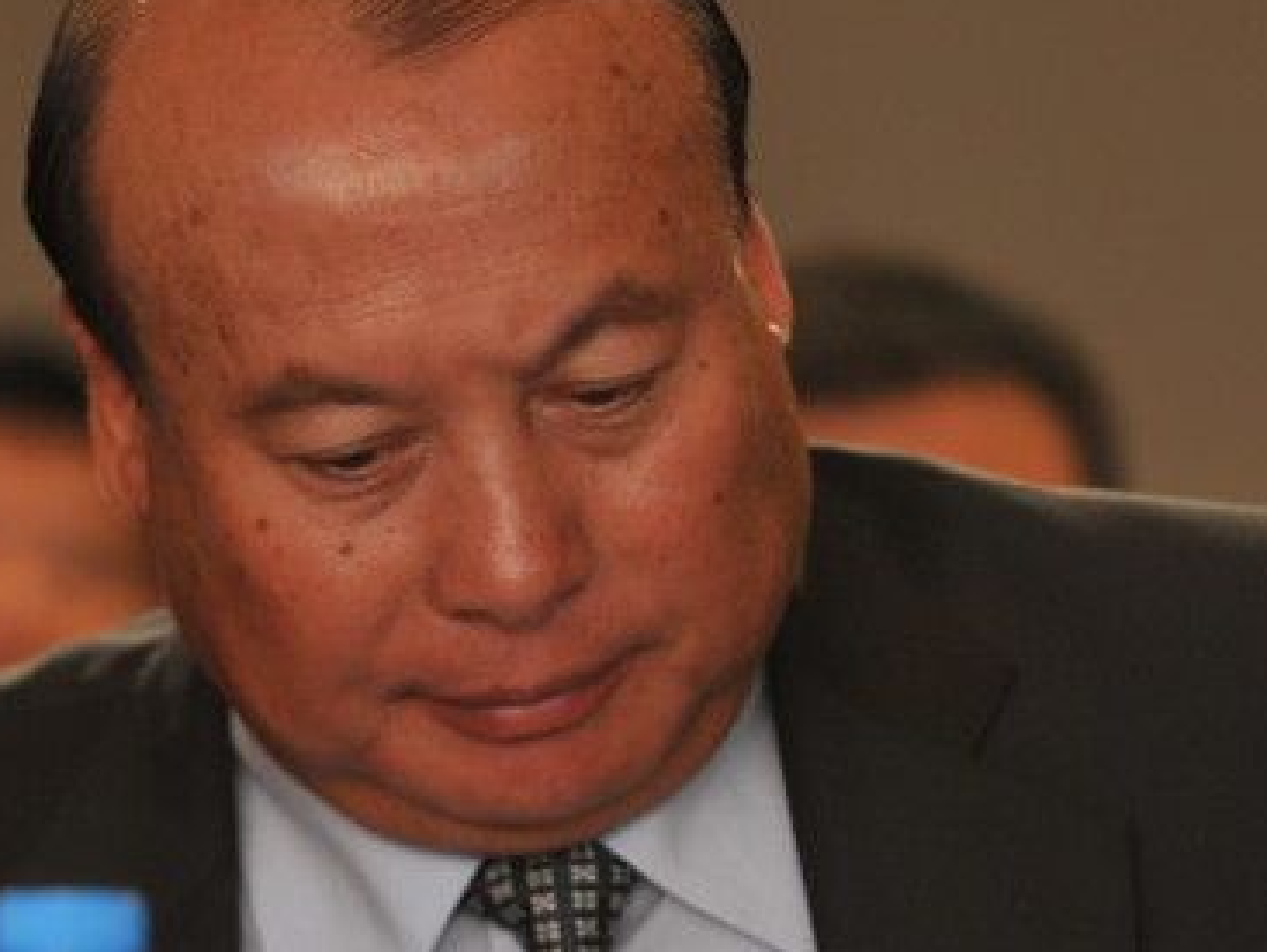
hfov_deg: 5.2
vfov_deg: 3.9
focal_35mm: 378
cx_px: 433
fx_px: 13844
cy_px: 1071
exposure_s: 1/60
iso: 500
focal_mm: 120
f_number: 2.8
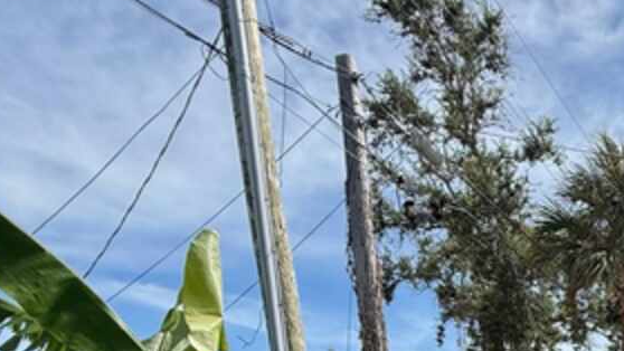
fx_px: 579
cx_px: 687
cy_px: 501
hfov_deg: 43.7
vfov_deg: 26.4
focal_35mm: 35
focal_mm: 2.22
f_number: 2.2
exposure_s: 1/1399
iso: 64
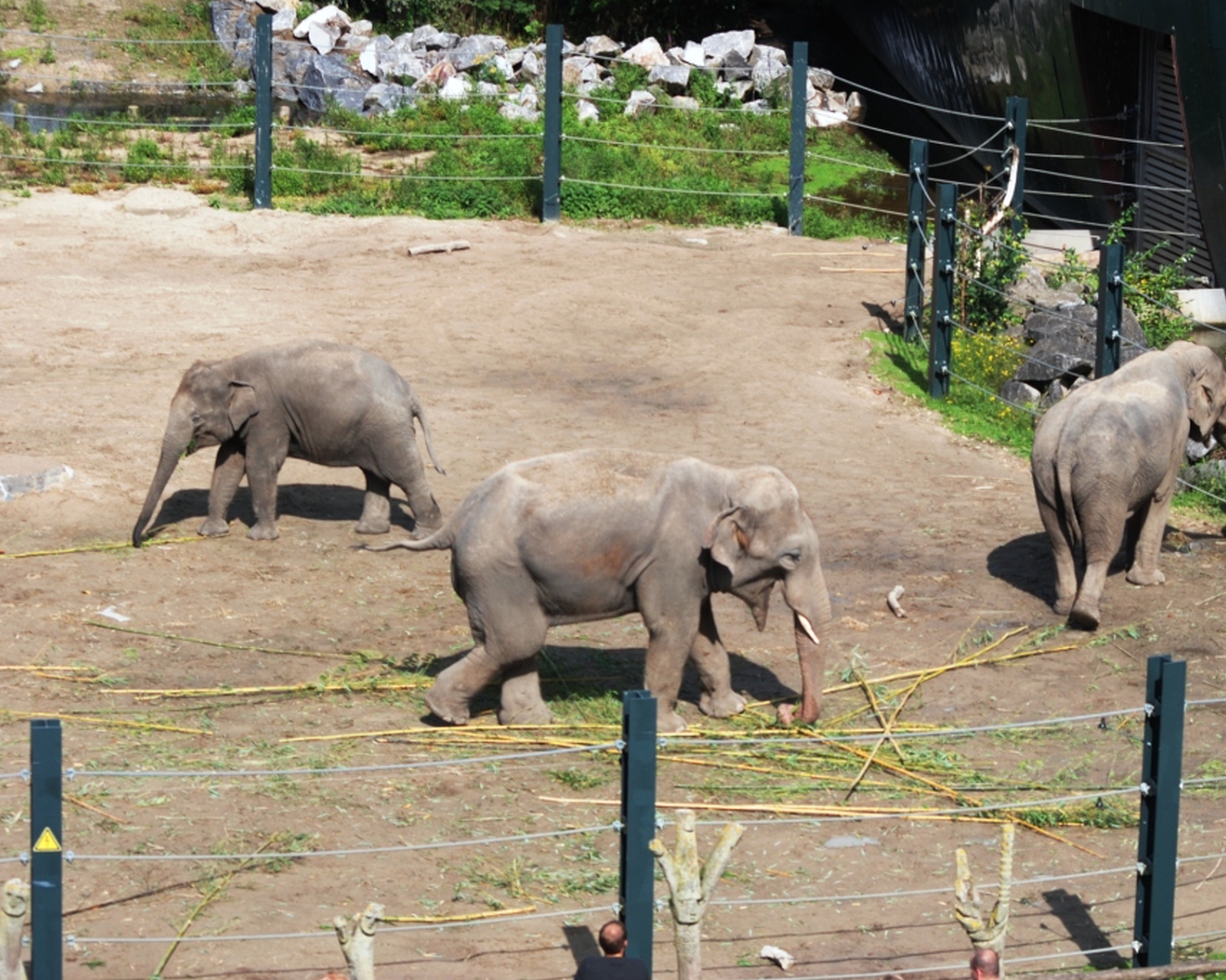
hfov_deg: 14.6
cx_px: 730
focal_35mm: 132
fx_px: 4789
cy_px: 489
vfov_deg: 11.7
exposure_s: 1/500
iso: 100
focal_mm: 78
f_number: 5.6
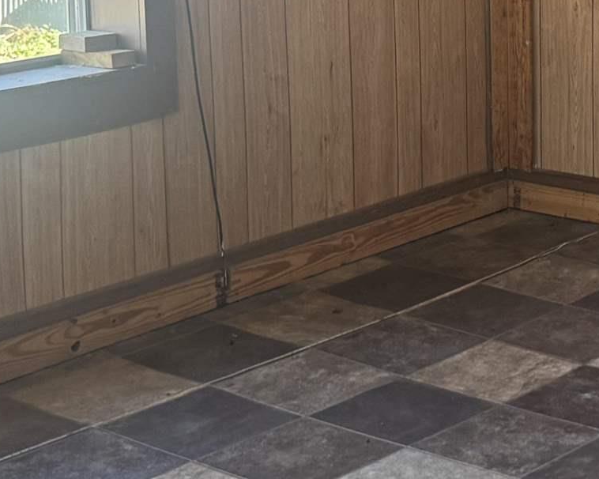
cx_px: 823
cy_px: -21
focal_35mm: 95
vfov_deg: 15.8
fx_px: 1684
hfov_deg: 18.5
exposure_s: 1/121
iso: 160
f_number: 1.78
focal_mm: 6.76
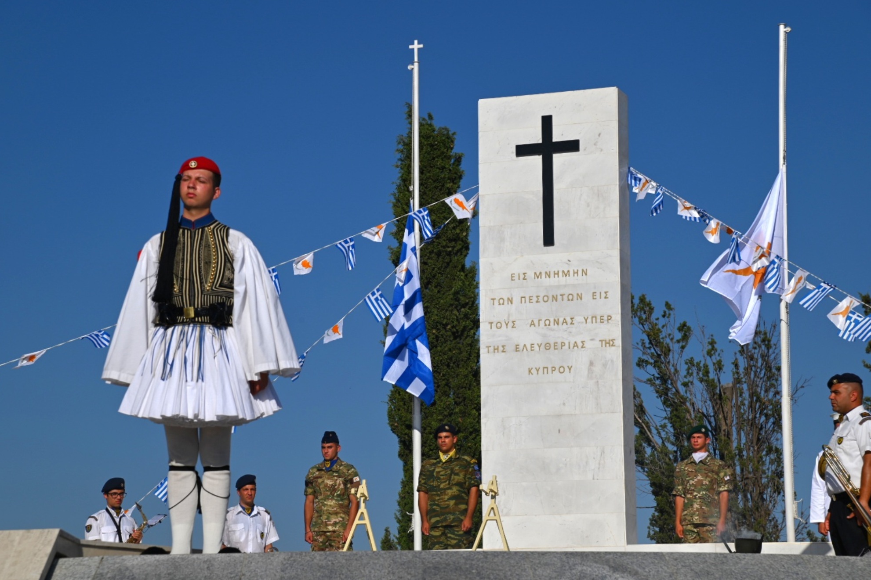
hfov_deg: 18.1
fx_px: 2734
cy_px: 292
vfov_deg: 12.1
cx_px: 436
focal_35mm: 113
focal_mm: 112
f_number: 10
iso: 100
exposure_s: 1/667
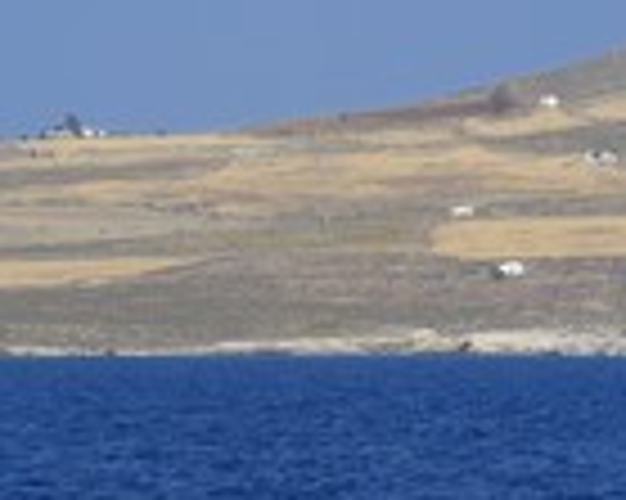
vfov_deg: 2.7
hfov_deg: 3.4
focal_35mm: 566
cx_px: 396
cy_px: 306
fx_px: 10479
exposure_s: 1/500
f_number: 10
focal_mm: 200
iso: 200
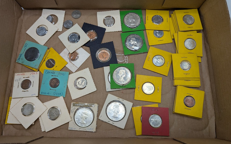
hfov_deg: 70.4
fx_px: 164
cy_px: 71
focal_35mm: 26
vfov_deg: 47.6
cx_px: 114
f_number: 1.68
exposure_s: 1/571
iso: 22
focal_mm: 6.9
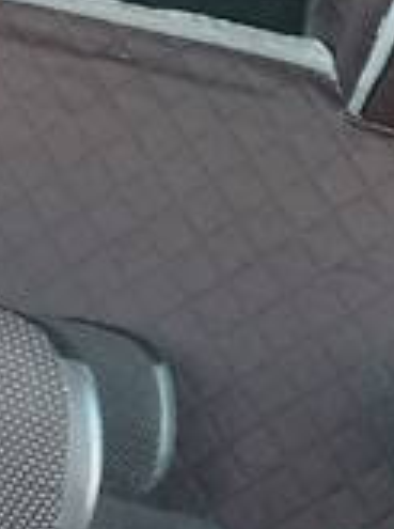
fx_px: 1722
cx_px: -173
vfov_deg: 16.5
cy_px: -160
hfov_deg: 12.5
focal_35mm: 113
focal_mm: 3.3
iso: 250
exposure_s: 1/33
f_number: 2.2
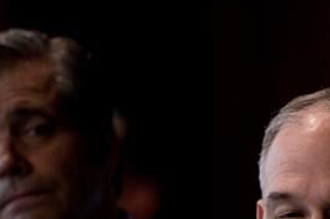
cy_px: 222
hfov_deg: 2.8
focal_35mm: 733
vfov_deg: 1.9
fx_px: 6711
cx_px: 332
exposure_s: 1/160
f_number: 5.6
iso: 8000
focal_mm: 312
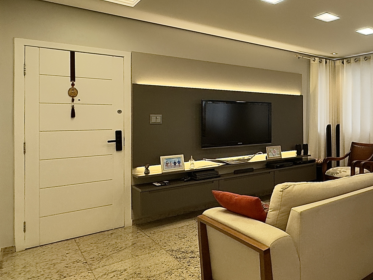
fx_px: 302
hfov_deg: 52.1
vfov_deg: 49.6
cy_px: 118
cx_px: 364
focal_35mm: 28
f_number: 2.2
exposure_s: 1/120
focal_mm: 2.22
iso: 320
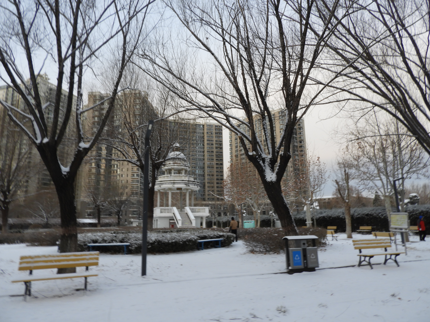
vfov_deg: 56.8
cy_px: 161
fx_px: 298
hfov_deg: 71.6
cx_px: 215
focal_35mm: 24
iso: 100
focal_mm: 4.3
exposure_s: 1/80
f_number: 3.3
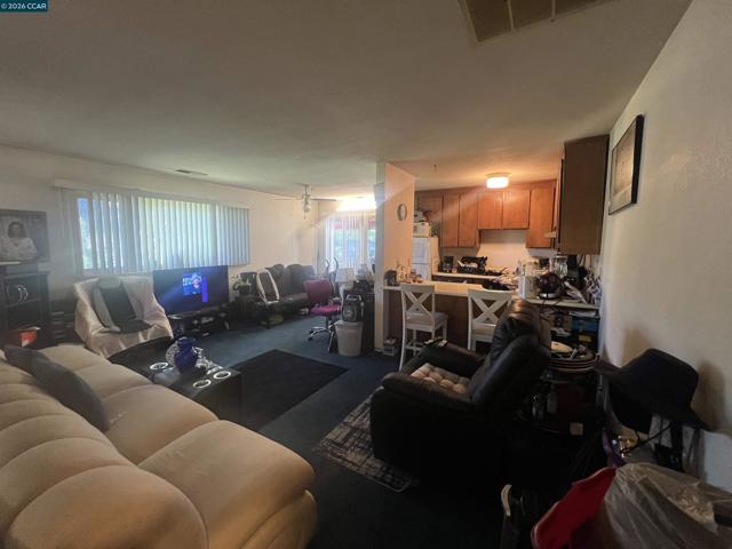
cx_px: 366
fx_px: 275
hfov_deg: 106.2
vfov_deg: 89.9
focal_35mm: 13
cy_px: 274
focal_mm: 1.57
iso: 320
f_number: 1.8
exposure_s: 1/60
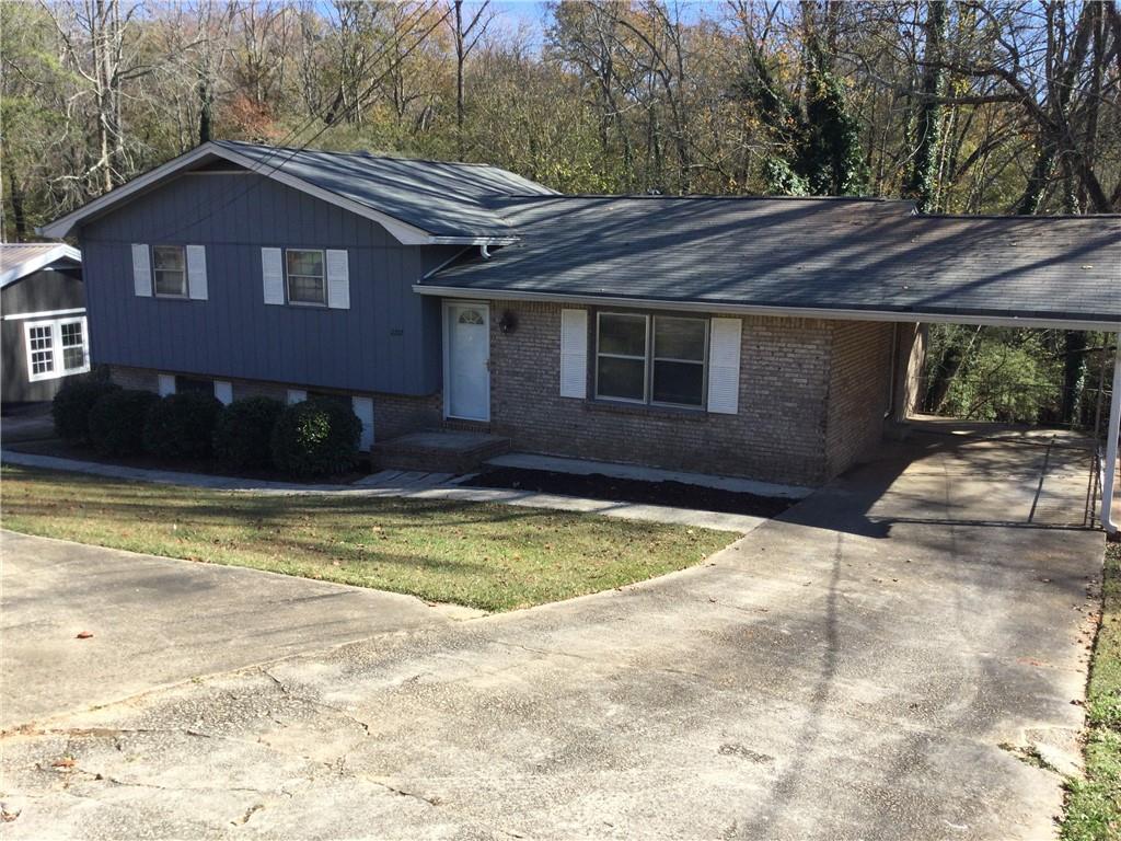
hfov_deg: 58.4
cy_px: 420
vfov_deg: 45.4
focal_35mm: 31
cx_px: 560
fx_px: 1004
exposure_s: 1/539
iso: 25
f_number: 2.4
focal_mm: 3.3
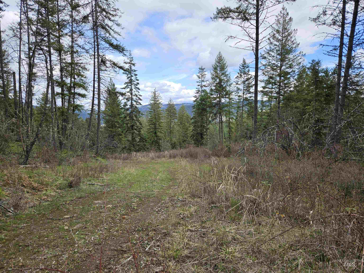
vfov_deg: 58.9
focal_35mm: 23
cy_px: 136
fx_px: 242
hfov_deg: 73.9
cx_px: 182
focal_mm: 5.4
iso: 25
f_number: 1.8
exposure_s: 1/1022
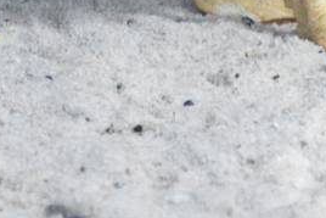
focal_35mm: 1344
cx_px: 182
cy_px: -395
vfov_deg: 1.0
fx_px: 12177
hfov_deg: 1.5
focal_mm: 150
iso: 400
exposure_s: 1/250
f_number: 4.5
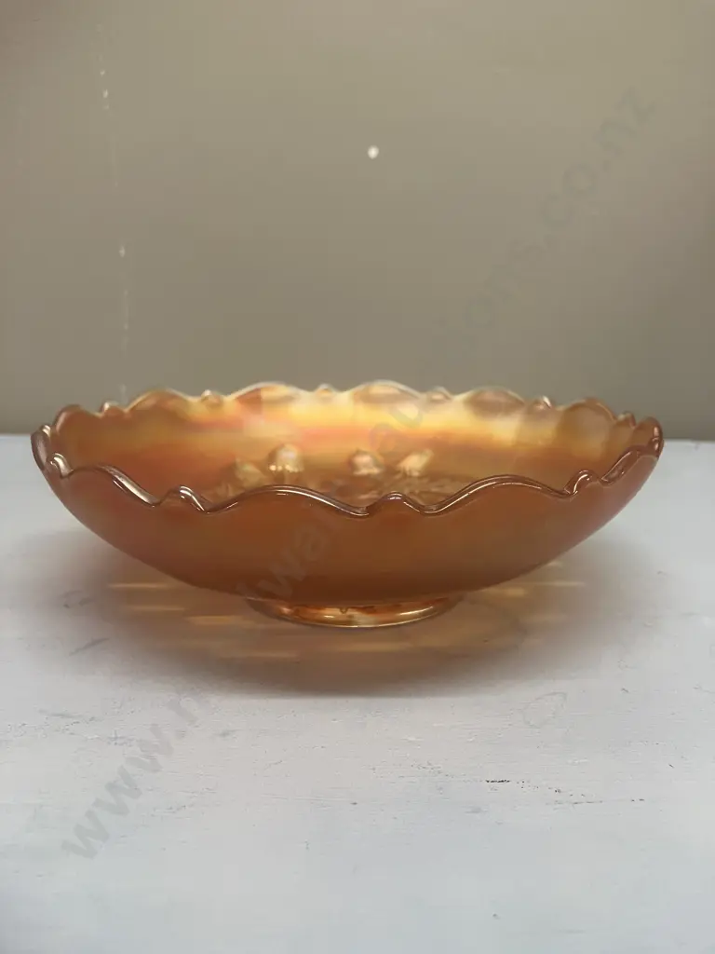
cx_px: 358
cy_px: 477
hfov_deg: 49.7
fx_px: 771
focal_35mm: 28
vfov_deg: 63.4
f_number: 1.8
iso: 125
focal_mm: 3.99
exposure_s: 1/50
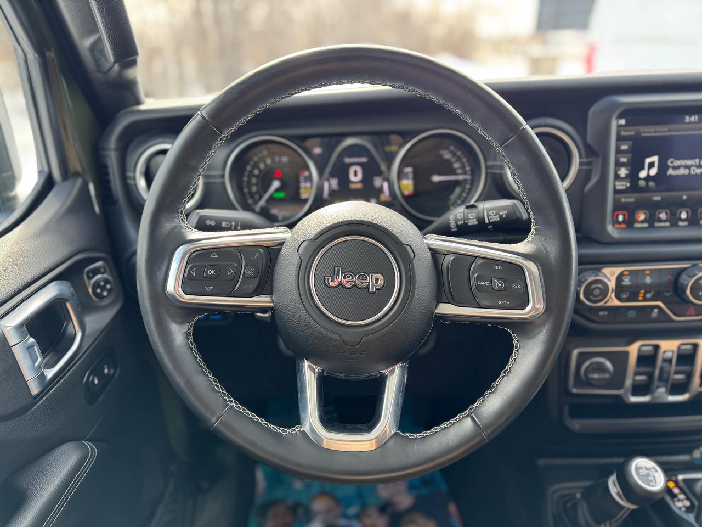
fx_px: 487
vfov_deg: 56.8
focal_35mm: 24
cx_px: 351
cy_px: 264
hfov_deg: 71.6
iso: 100
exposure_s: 1/121
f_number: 1.78
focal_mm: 6.76
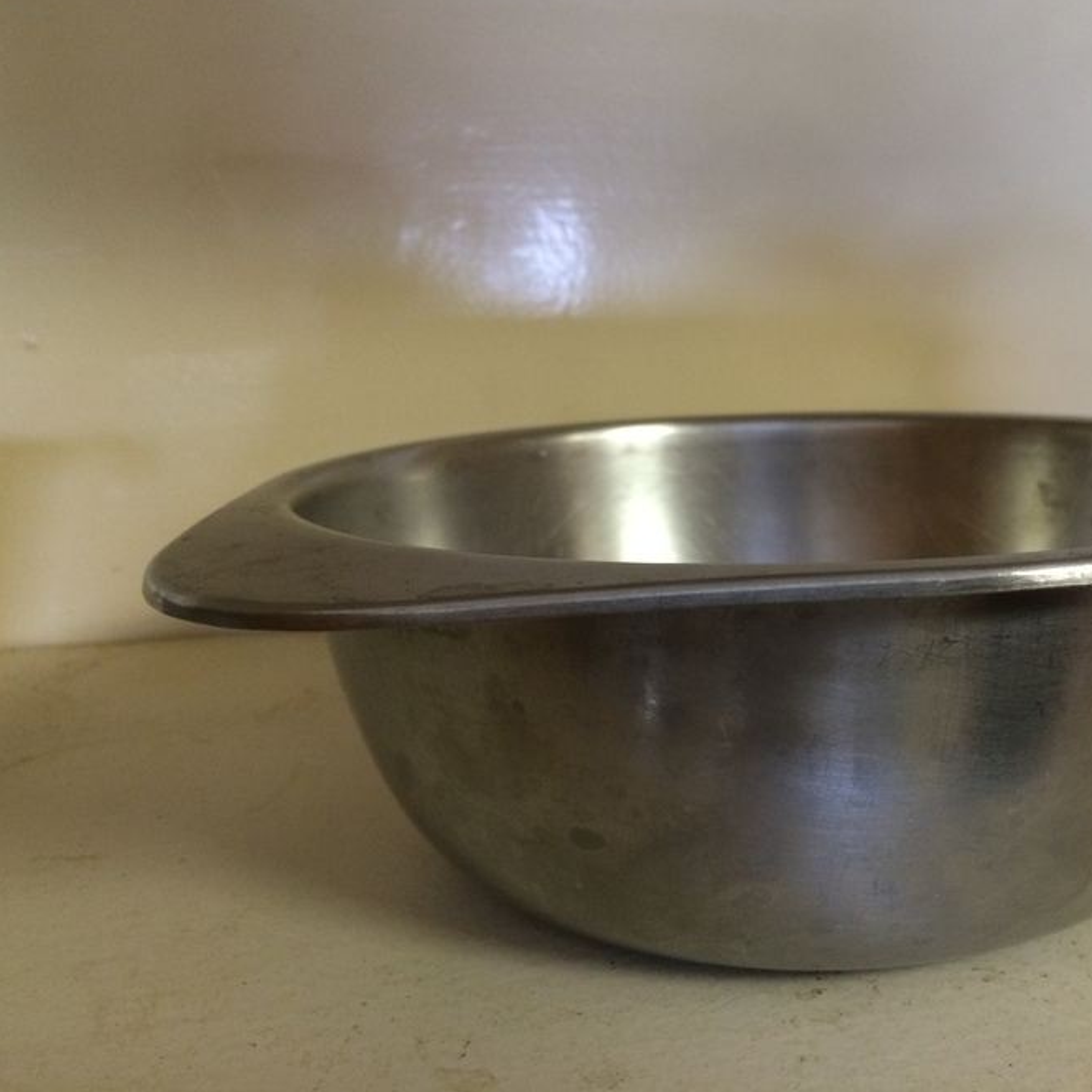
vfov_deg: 46.0
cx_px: 712
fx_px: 1285
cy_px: 541
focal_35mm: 36
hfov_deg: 45.5
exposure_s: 1/30
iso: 200
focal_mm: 4.12
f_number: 2.2
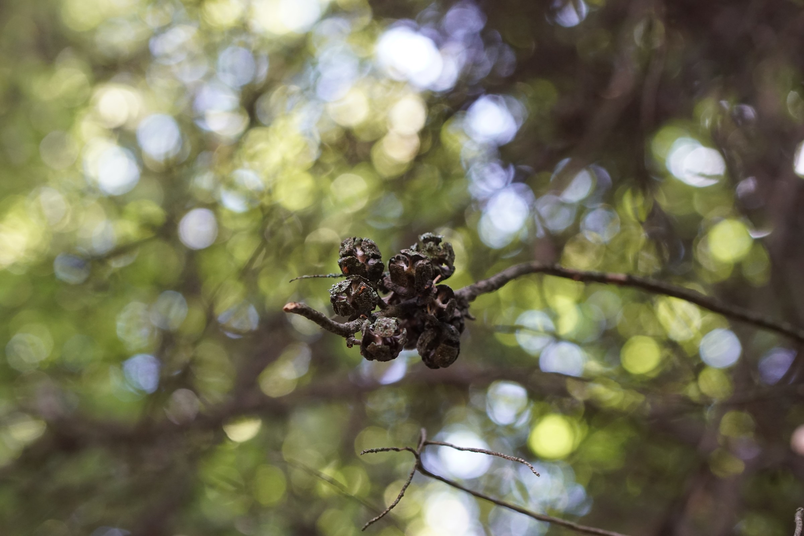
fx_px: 2010
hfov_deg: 22.6
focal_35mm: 90
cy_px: 268
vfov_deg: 15.2
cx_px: 402
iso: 800
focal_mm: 60
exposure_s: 1/160
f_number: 4
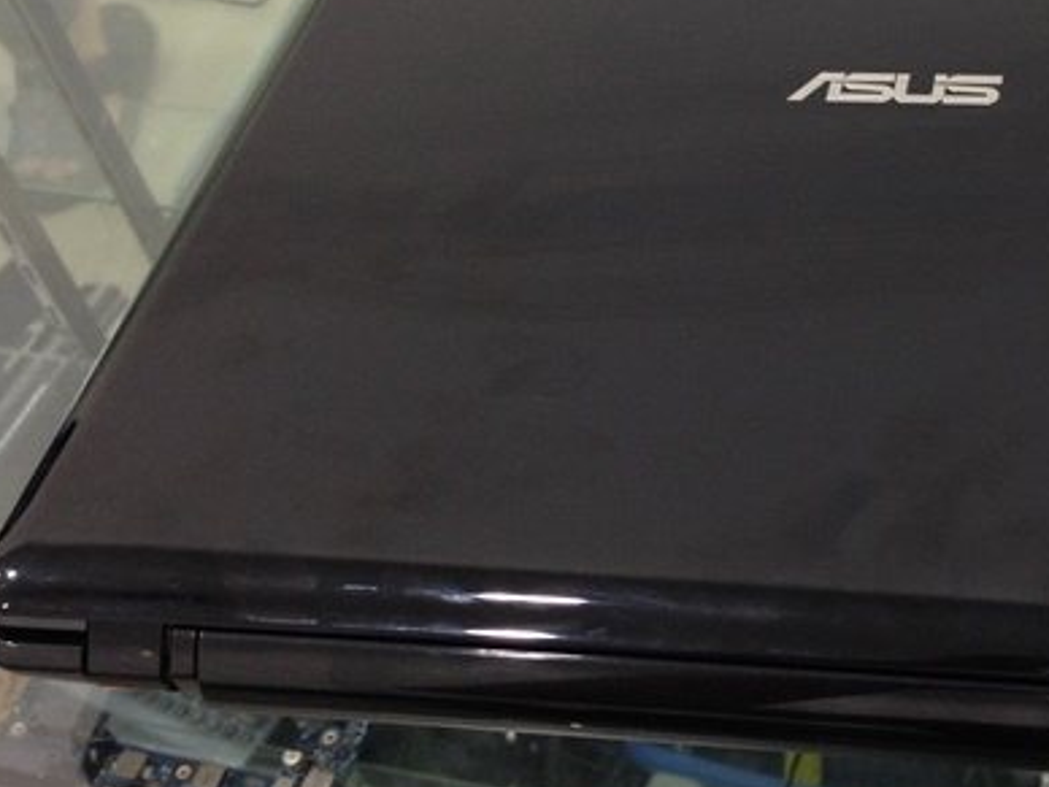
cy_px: 249
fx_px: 2061
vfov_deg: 21.5
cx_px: 895
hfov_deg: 27.8
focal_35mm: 68
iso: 64
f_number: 2.4
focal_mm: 4.12
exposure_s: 1/20
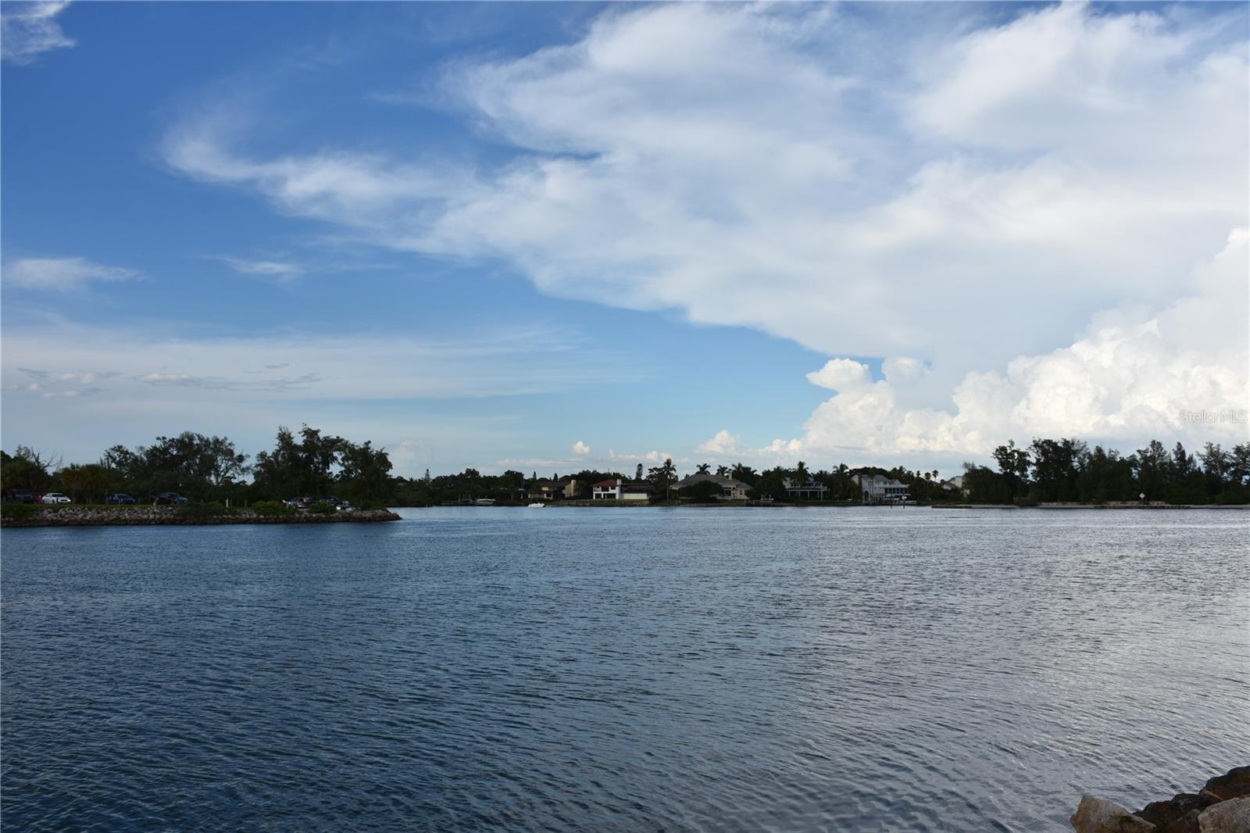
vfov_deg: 40.0
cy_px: 416
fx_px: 1146
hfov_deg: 57.2
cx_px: 625
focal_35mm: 33
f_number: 8
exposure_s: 1/500
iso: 160
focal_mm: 22
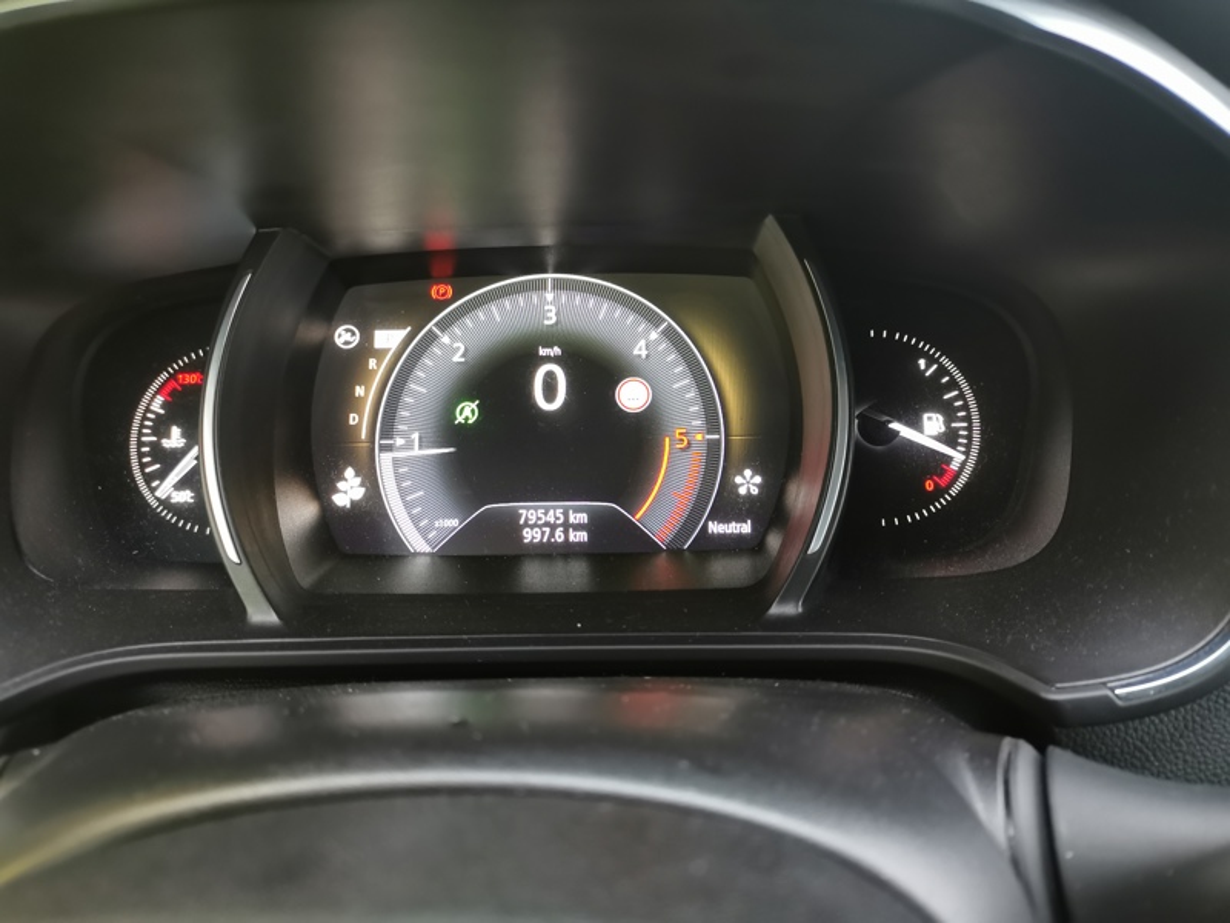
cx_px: 615
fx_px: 959
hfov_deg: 65.3
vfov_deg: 51.4
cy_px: 462
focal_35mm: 27
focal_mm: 5.58
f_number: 1.8
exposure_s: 1/50
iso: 400
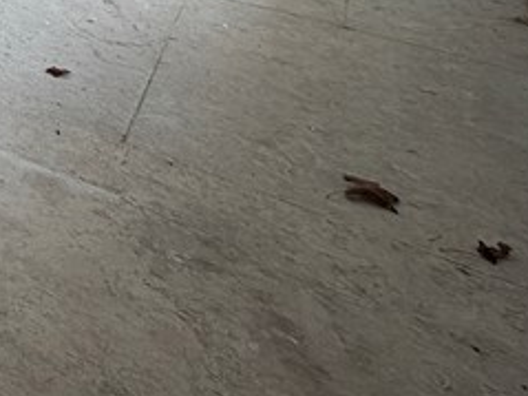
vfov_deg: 18.4
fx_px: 915
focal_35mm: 60
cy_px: -343
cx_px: -501
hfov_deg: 19.6
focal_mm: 2.22
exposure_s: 1/121
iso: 50
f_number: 2.2
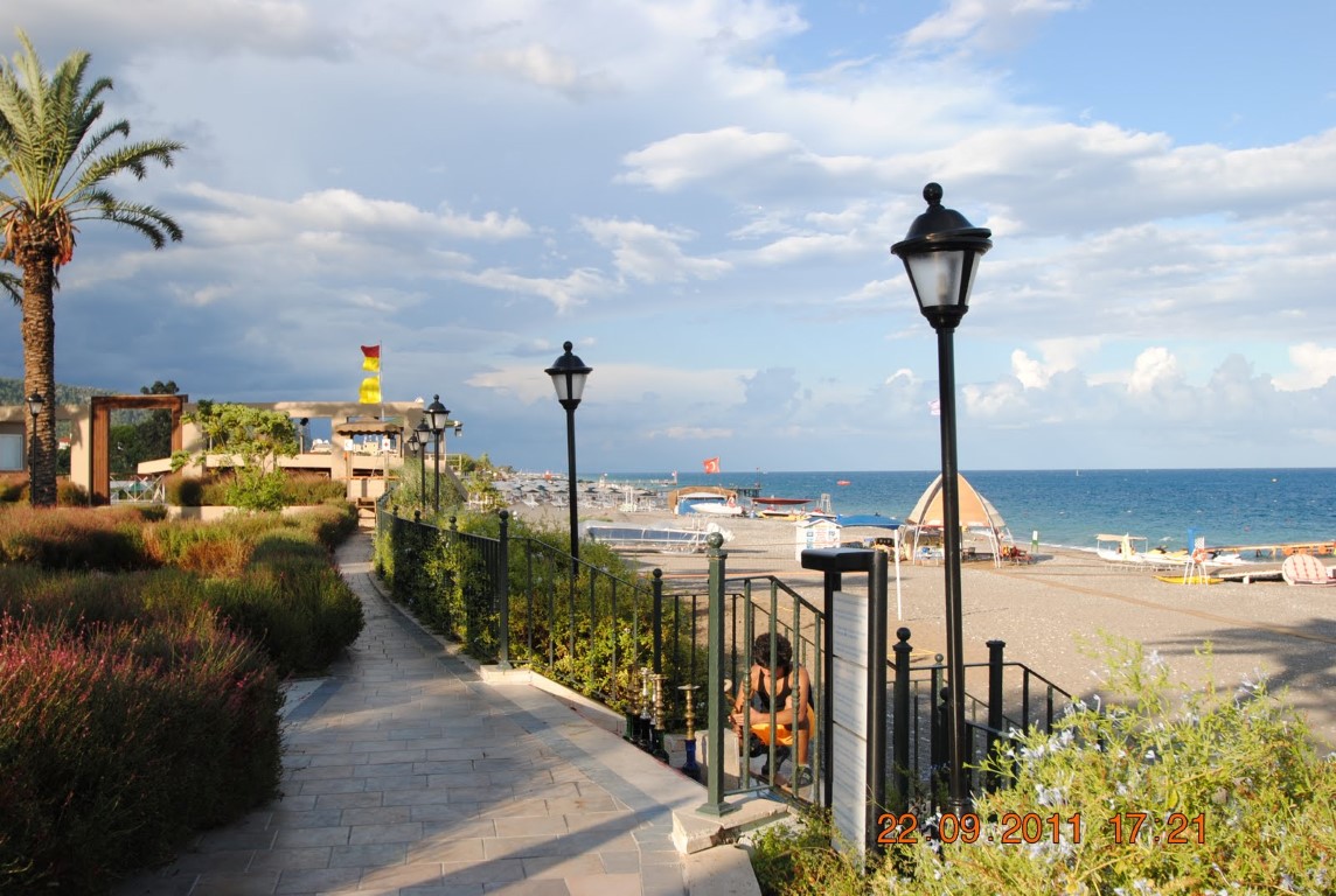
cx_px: 668
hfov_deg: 53.0
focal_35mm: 36
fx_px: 1339
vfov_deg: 37.0
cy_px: 448
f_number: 7.1
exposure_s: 1/200
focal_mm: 24
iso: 100
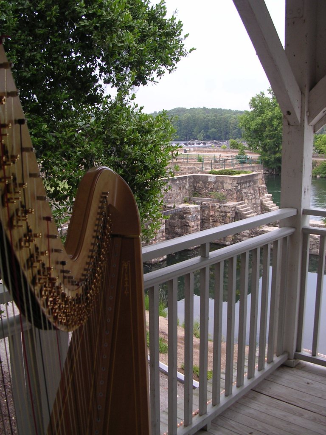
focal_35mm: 38
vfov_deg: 49.0
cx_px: 163
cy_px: 218
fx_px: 477
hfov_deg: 37.7
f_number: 2.8
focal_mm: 5.8
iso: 100
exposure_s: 1/134
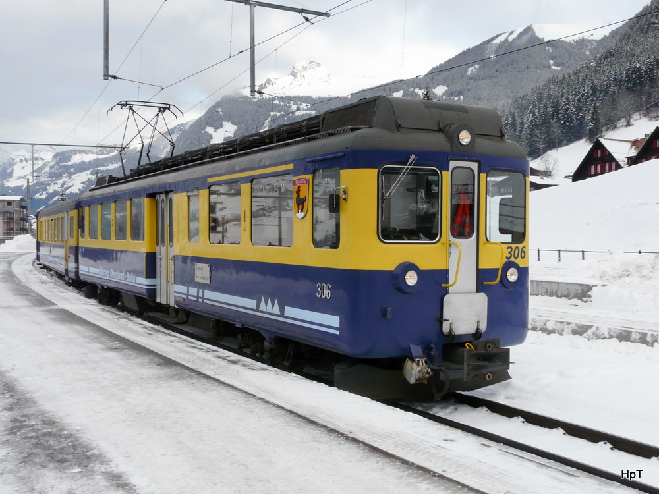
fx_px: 742
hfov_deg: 47.9
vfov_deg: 36.8
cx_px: 330
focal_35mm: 39
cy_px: 247
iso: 100
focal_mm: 6.4
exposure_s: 1/200
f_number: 5.6
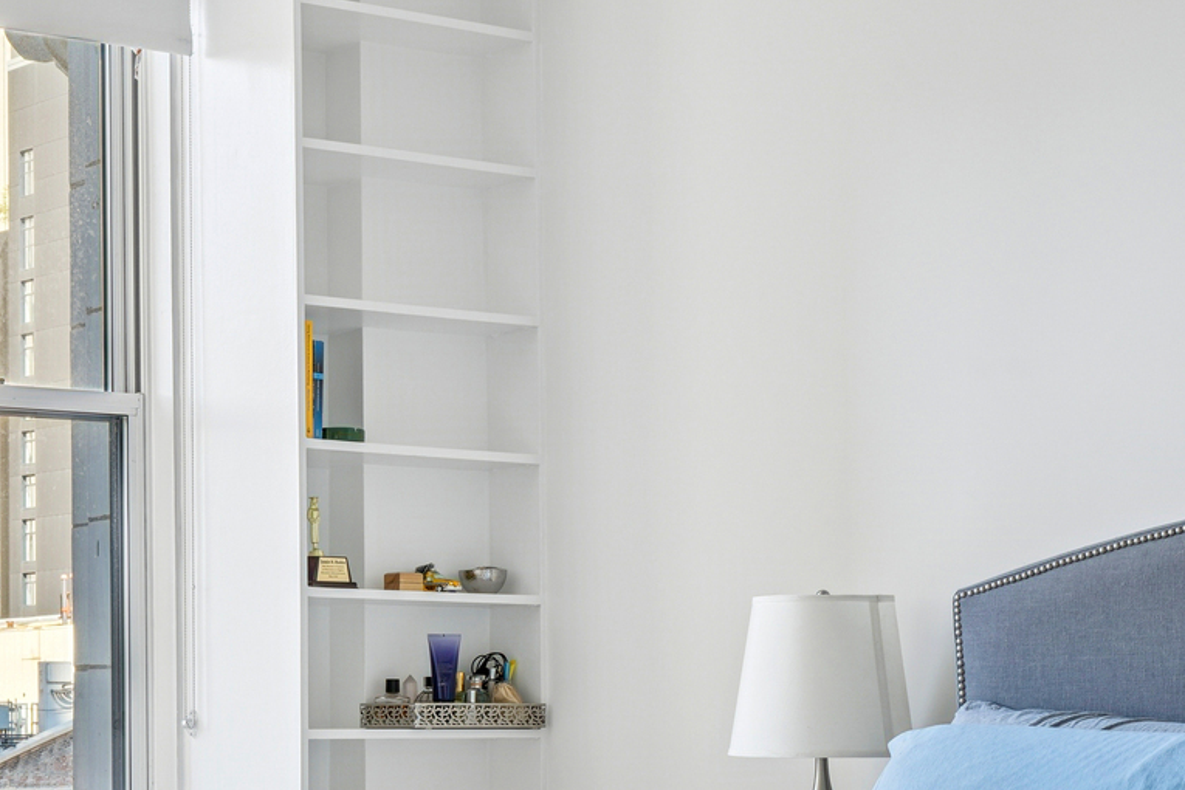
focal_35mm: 72
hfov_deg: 25.4
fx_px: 2370
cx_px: -208
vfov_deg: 18.5
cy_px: 763
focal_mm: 29
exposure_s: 1/6
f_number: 11
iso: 100
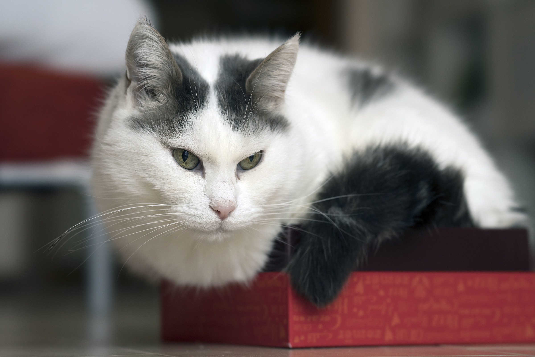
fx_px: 1486
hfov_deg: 20.4
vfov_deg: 13.7
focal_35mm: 100
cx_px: 268
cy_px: 178
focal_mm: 100
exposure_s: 1/50
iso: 1250
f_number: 5.6
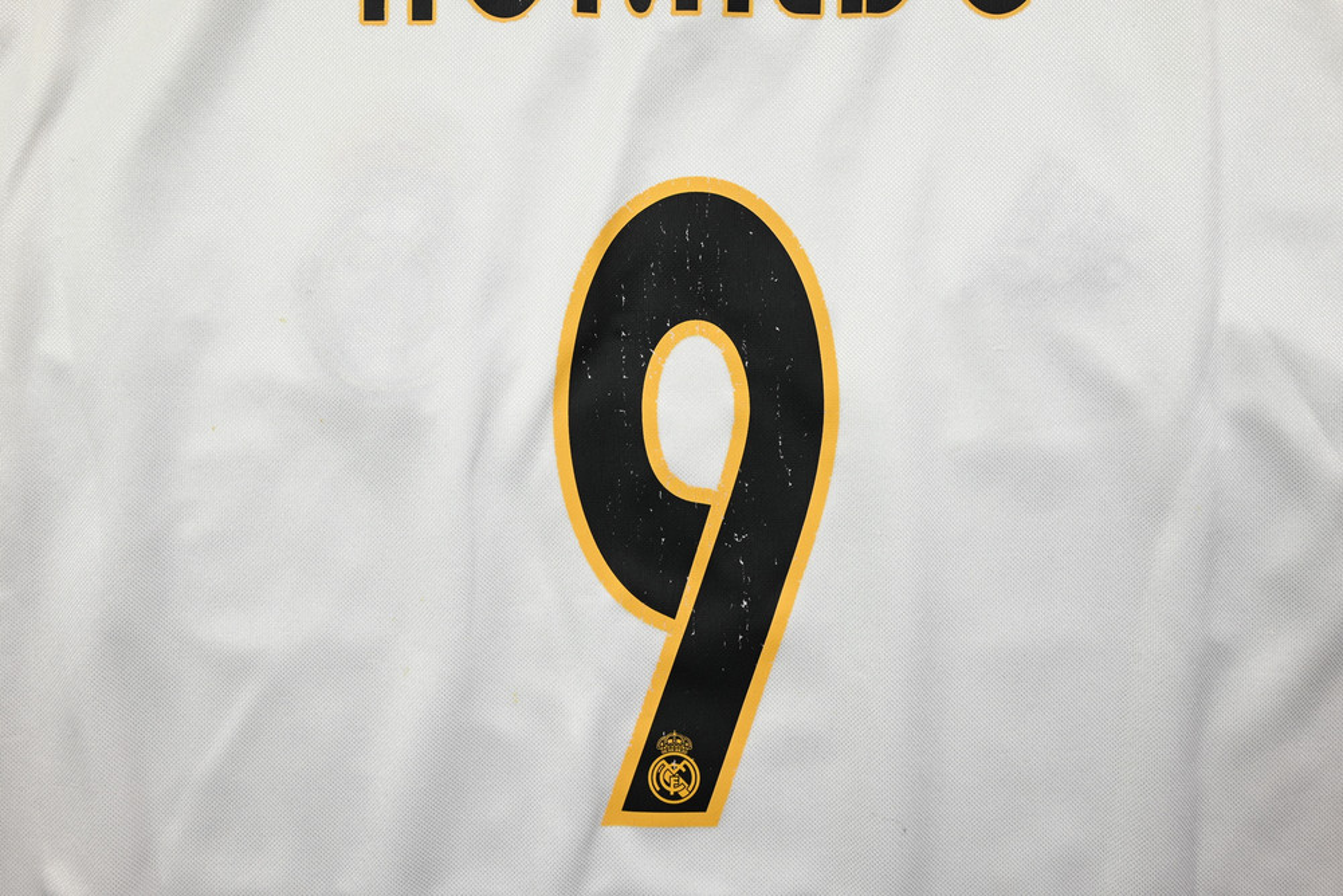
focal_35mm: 33
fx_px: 1231
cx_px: 672
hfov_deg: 57.2
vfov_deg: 40.0
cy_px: 448
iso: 200
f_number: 4.8
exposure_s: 1/125
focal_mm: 33
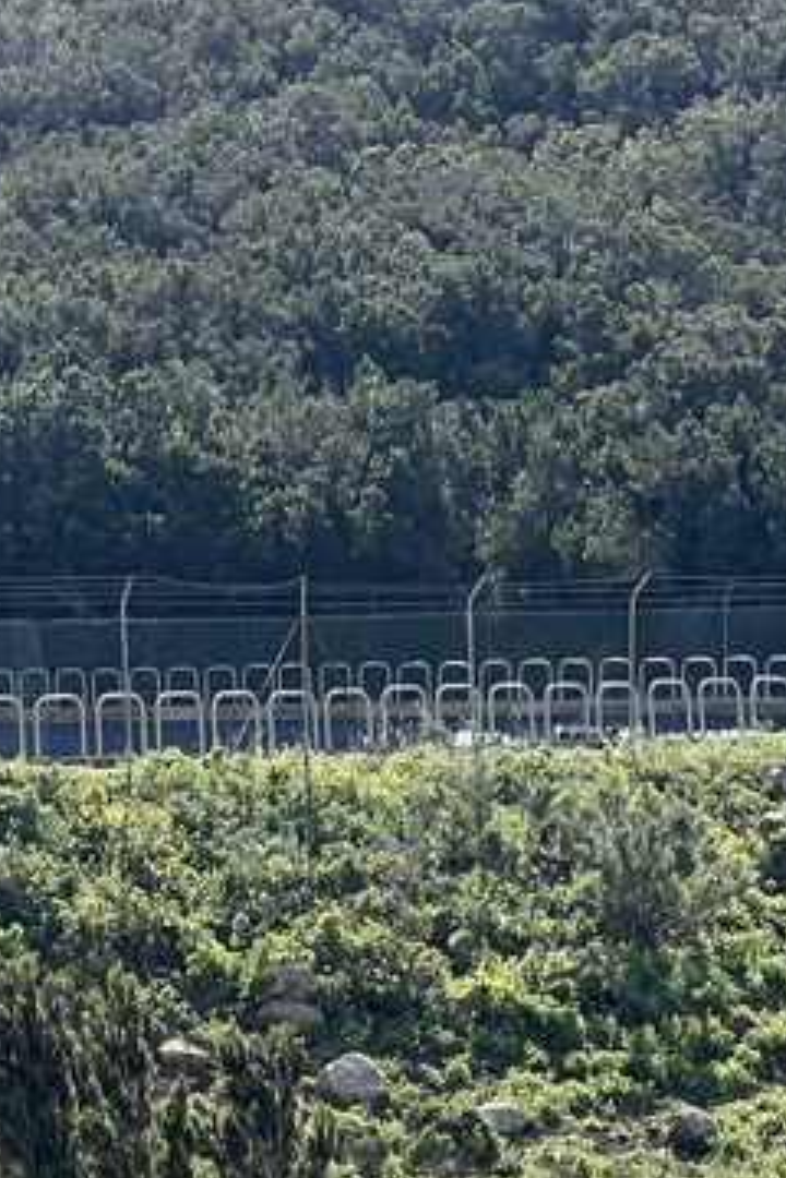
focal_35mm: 228
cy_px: 877
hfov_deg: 6.0
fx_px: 7466
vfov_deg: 9.0
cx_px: 52
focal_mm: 9
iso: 32
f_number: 2.8
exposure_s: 1/461
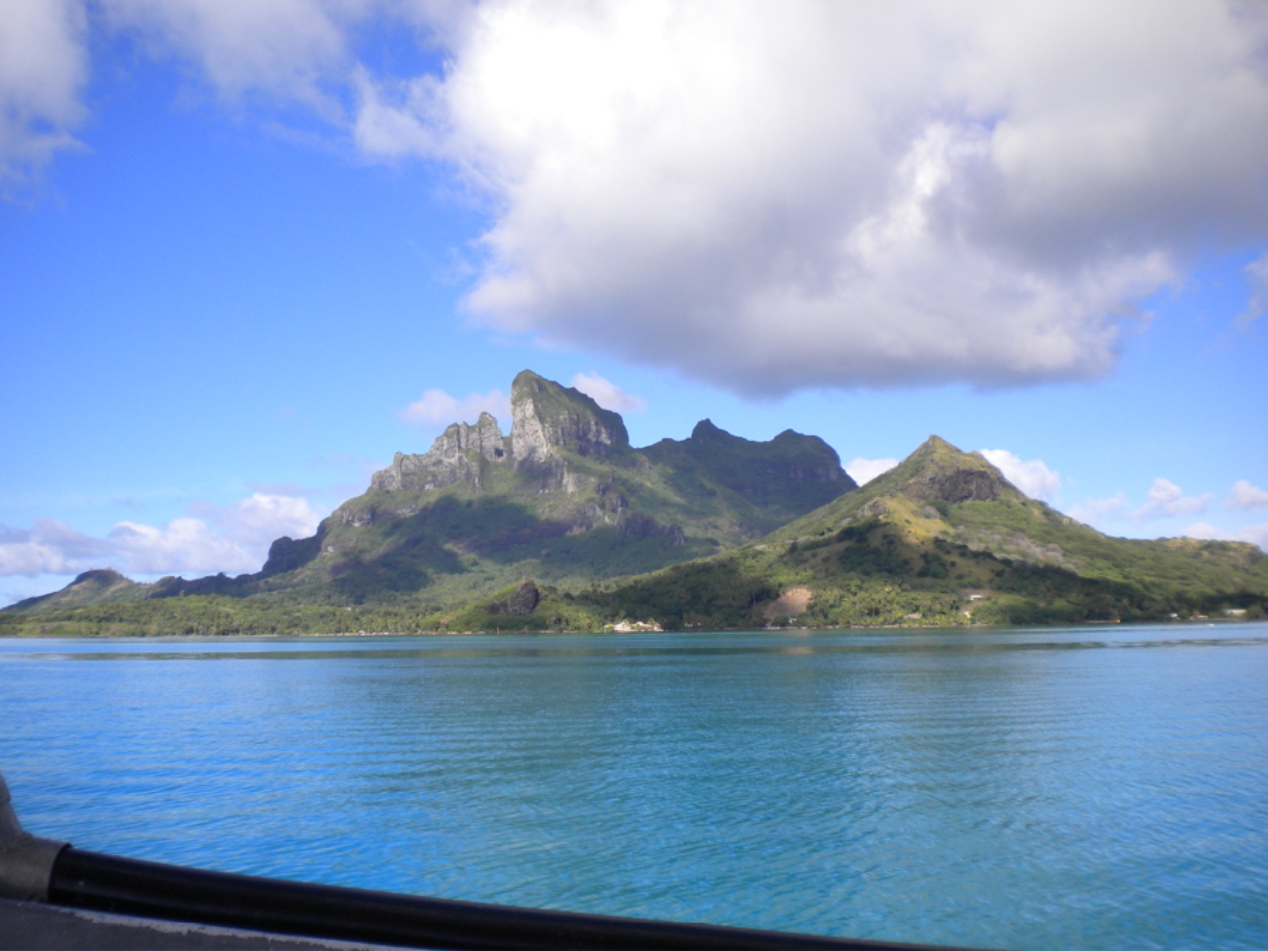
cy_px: 476
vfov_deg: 40.7
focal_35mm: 35
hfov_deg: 52.6
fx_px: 1282
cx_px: 634
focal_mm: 6.3
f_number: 4.6
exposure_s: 1/747
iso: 80
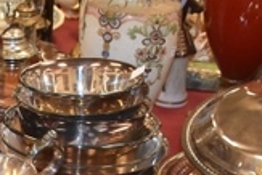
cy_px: 271
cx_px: -101
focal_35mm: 128
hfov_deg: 15.1
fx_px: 932
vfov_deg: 10.3
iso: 1100
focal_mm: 16
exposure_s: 1/60
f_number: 3.5
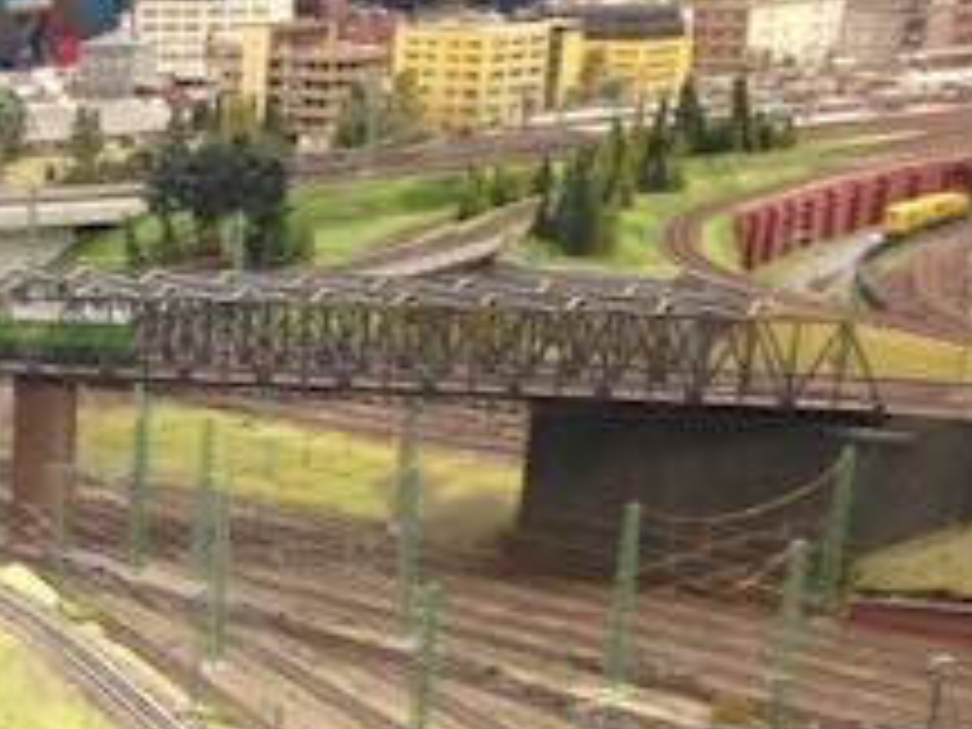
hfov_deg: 18.6
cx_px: -297
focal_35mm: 98
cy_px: 864
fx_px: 2752
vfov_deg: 14.6
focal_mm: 4.12
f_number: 2.4
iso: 160
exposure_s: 1/20
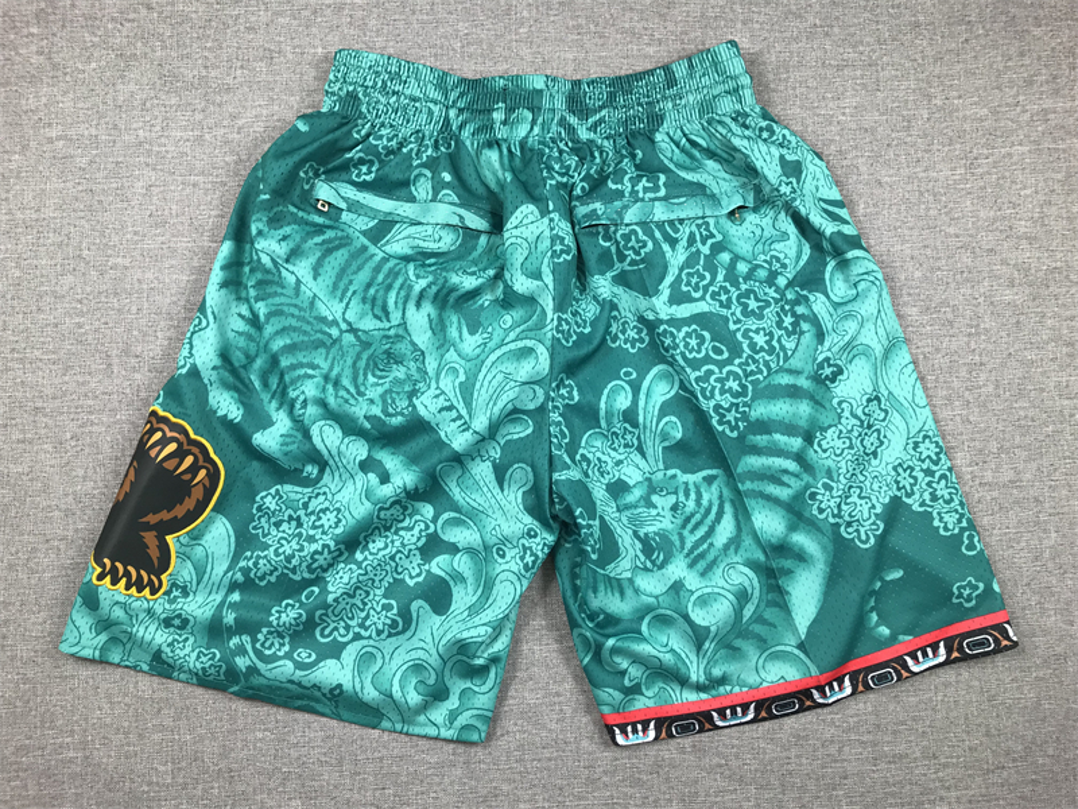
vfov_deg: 49.7
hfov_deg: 63.4
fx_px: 872
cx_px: 539
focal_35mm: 28
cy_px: 404
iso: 40
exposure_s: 1/100
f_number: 1.8
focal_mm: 3.99
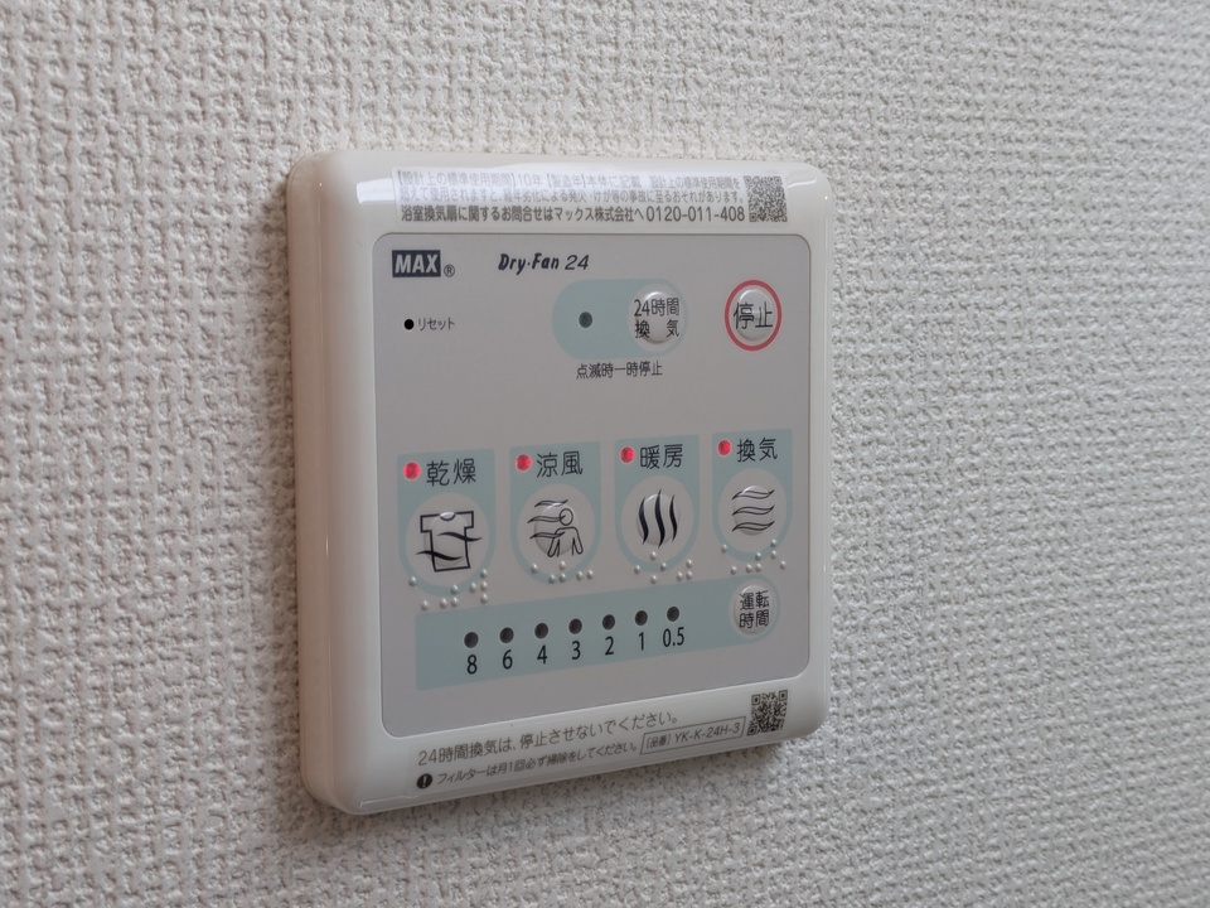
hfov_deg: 37.5
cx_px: 605
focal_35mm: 51
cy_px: 454
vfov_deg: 28.6
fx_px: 1783
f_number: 1.89
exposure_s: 1/40
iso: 49
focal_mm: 5.43
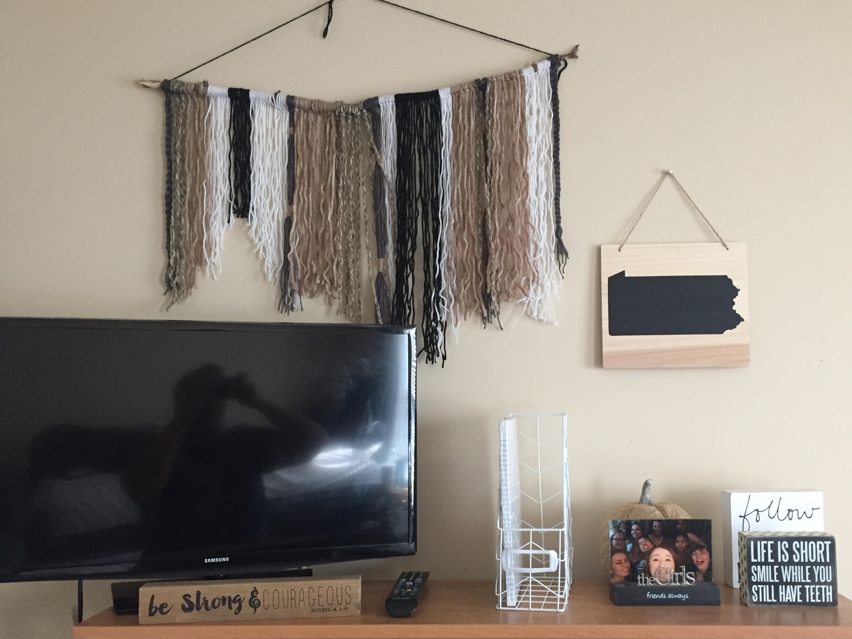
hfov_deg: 53.9
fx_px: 837
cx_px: 467
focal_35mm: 34
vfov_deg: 41.7
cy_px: 365
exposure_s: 1/24
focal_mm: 4.15
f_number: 2.2
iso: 250
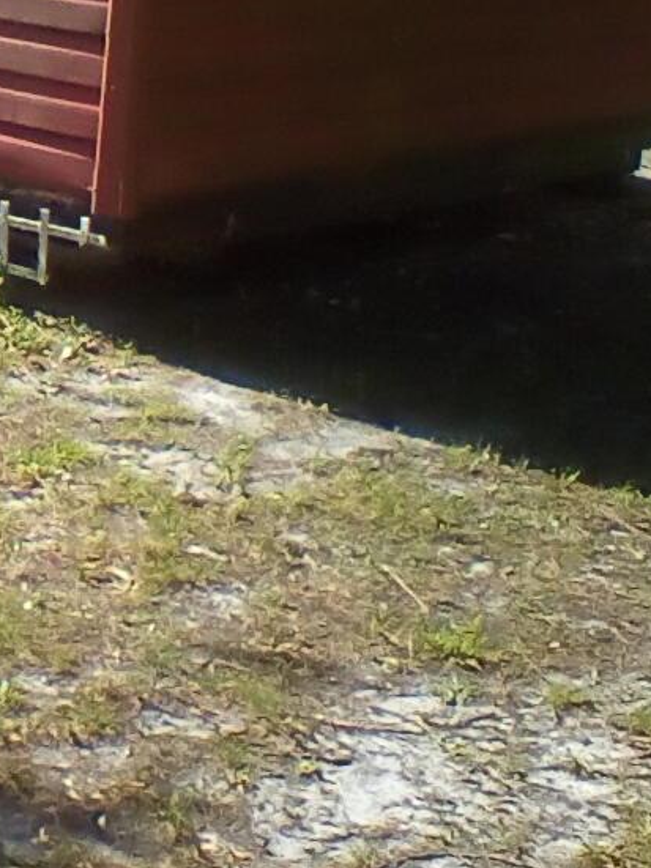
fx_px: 2258
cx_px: -392
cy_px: -25
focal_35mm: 90
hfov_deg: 14.9
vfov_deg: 21.0
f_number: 2.4
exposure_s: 1/595
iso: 100
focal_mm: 2.38
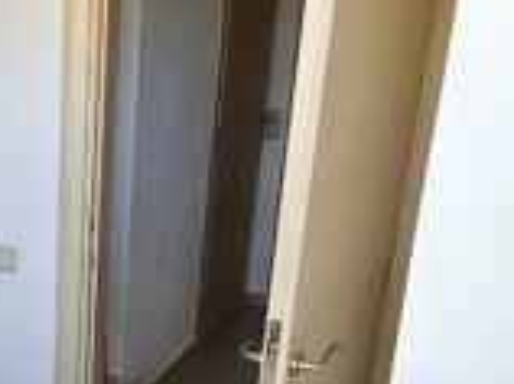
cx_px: -24
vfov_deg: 23.7
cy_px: 413
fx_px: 860
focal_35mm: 58
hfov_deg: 30.4
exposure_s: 1/100
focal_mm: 2.2
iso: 250
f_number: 2.2
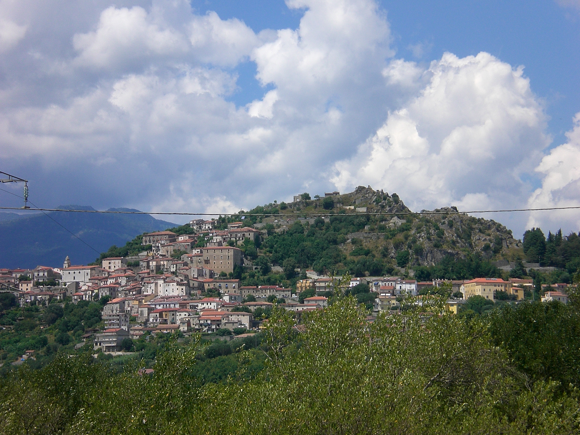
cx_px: 290
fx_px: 1910
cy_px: 218
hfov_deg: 17.3
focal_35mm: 114
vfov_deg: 13.0
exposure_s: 1/200
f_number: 8.4
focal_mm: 18.9
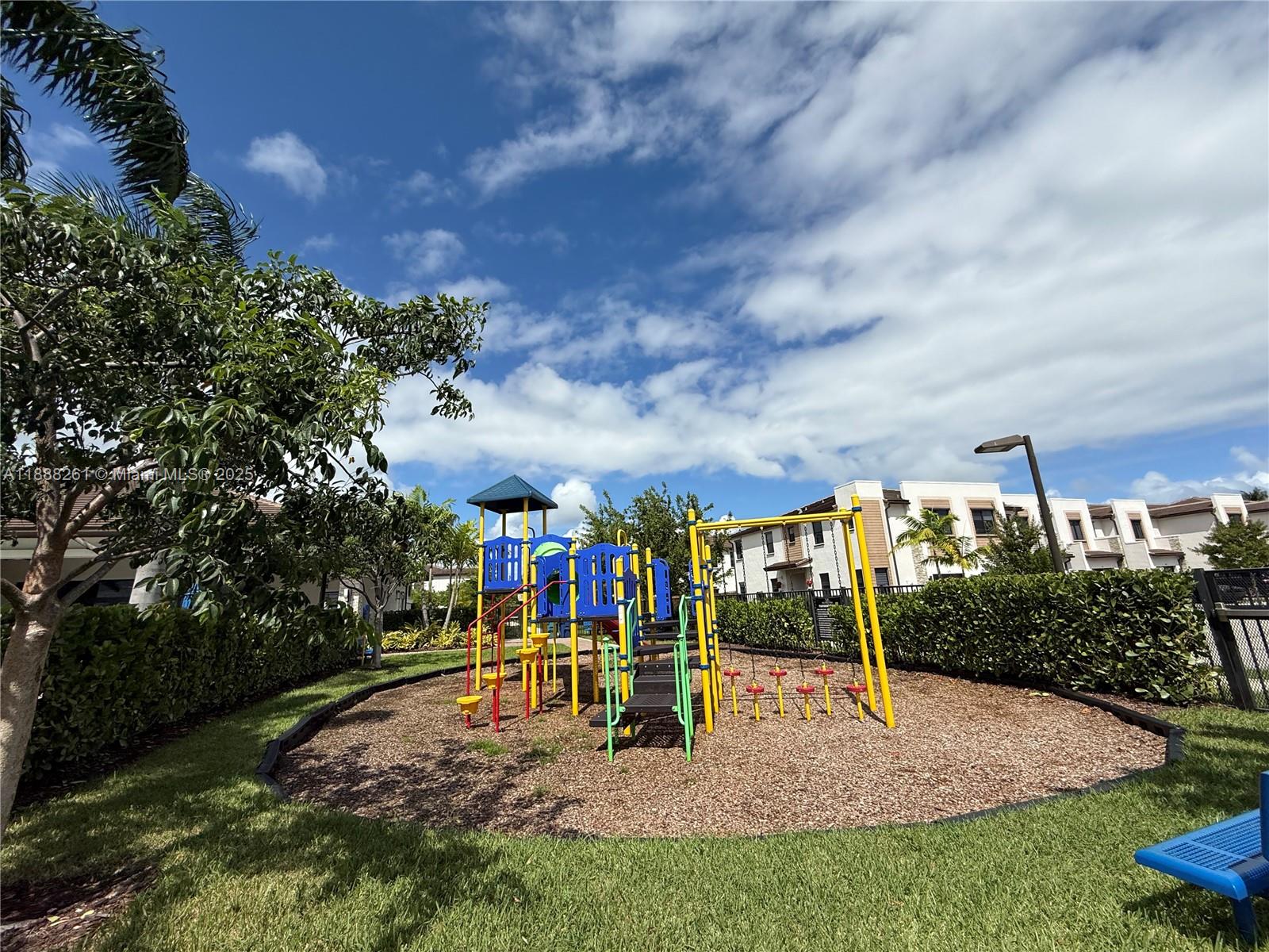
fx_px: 513
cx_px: 634
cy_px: 476
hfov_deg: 102.1
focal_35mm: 14
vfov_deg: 85.7
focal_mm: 2.22
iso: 50
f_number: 2.2
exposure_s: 1/4149
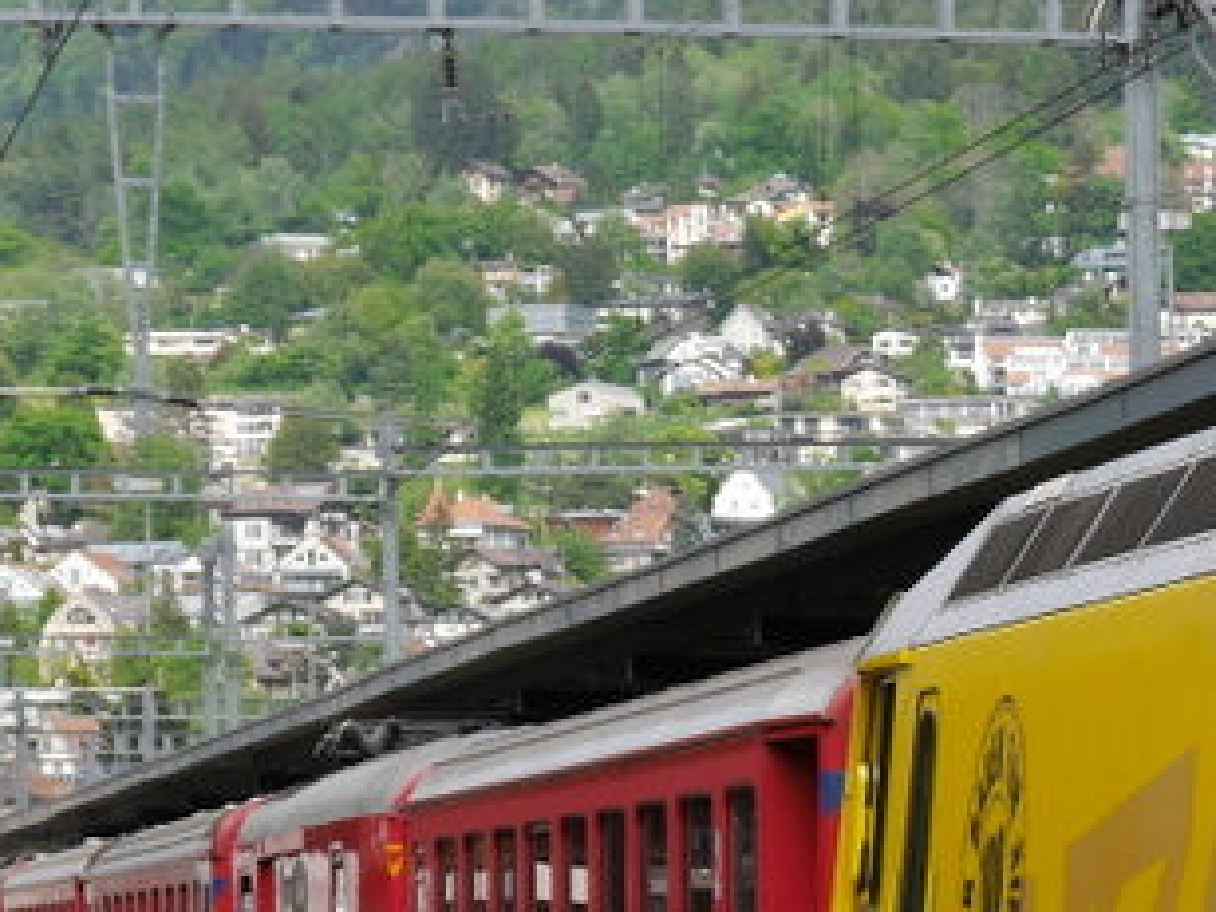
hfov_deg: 8.2
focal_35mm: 240
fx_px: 8431
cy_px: 1003
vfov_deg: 6.2
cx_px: 1516
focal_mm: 37
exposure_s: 1/200
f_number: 7.1
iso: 160
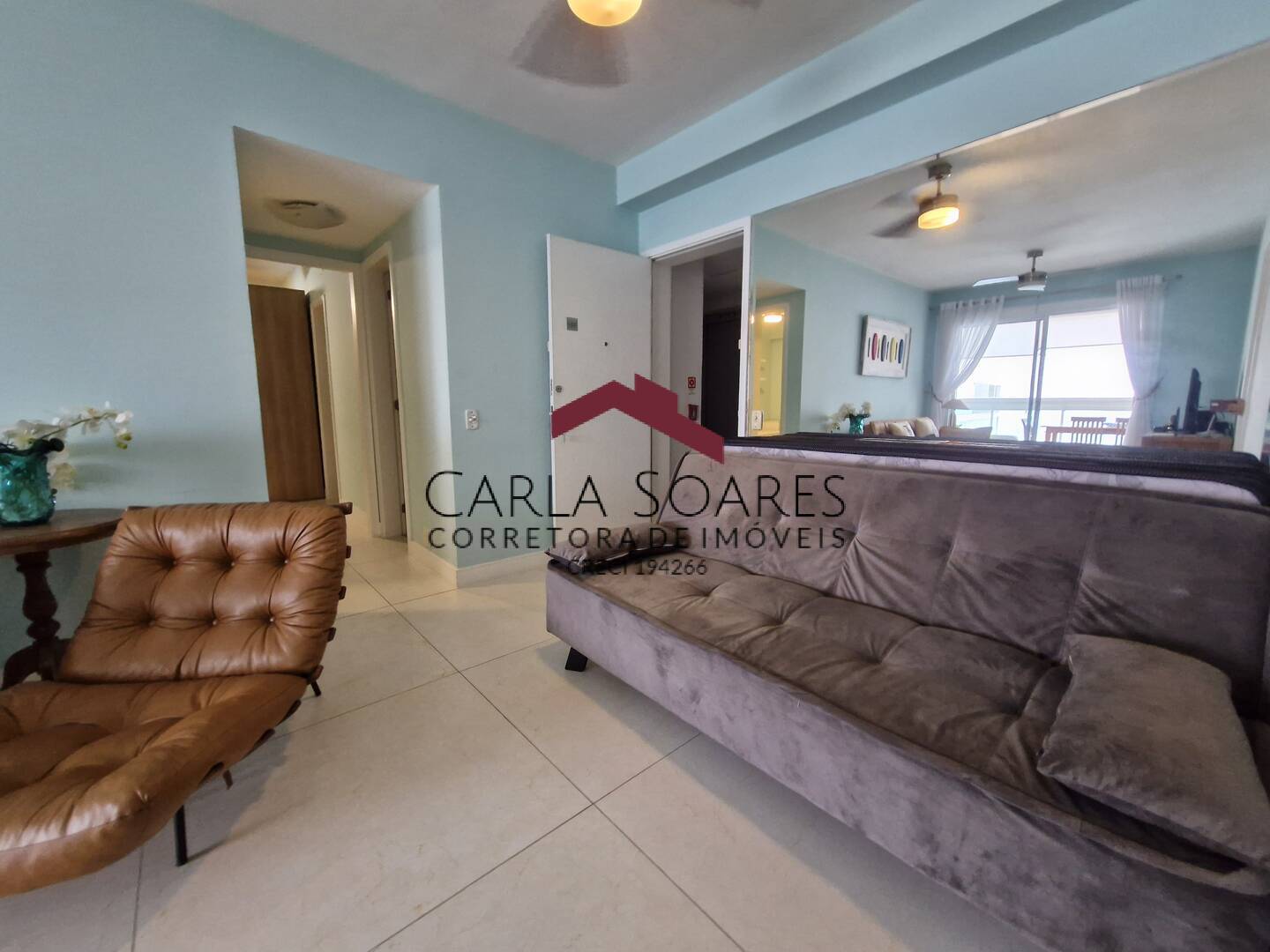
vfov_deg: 89.9
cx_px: 635
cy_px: 476
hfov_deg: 106.2
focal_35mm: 13
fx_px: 477
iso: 320
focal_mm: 1.74
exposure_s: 1/30
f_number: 2.2
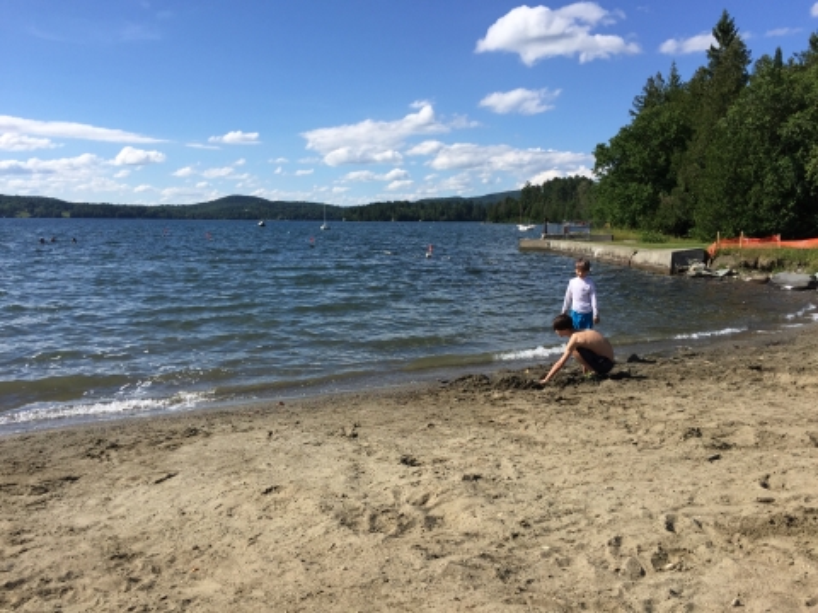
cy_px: 306
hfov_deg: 61.7
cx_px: 409
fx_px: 685
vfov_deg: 48.2
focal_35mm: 29
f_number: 2.2
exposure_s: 1/2475
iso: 32
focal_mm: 4.15
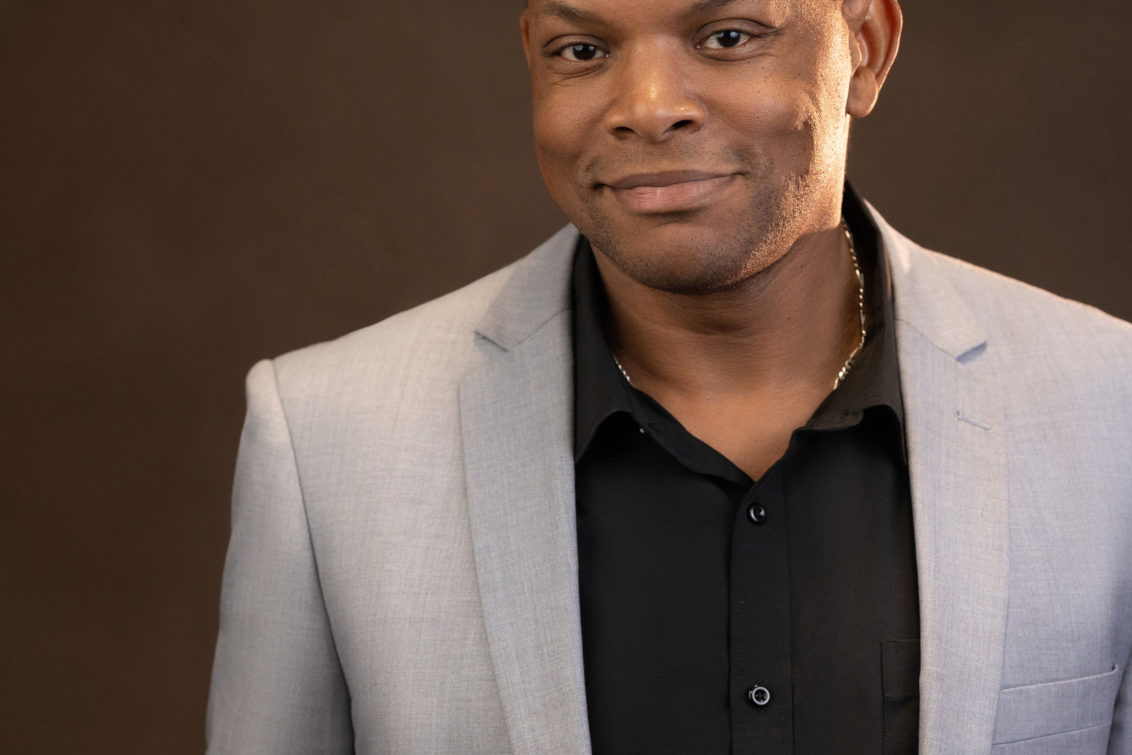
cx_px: 715
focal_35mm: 239
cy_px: 267
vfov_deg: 5.7
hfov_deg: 8.6
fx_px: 7515
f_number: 3.5
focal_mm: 141
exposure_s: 1/200
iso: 1600
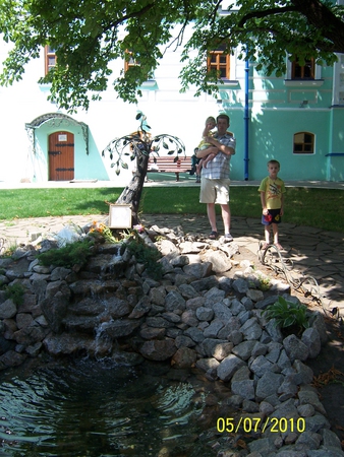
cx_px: 172
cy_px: 228
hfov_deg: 43.0
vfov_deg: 55.3
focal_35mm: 33
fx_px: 437
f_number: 3.4
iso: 80
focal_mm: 5.5
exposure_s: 1/350
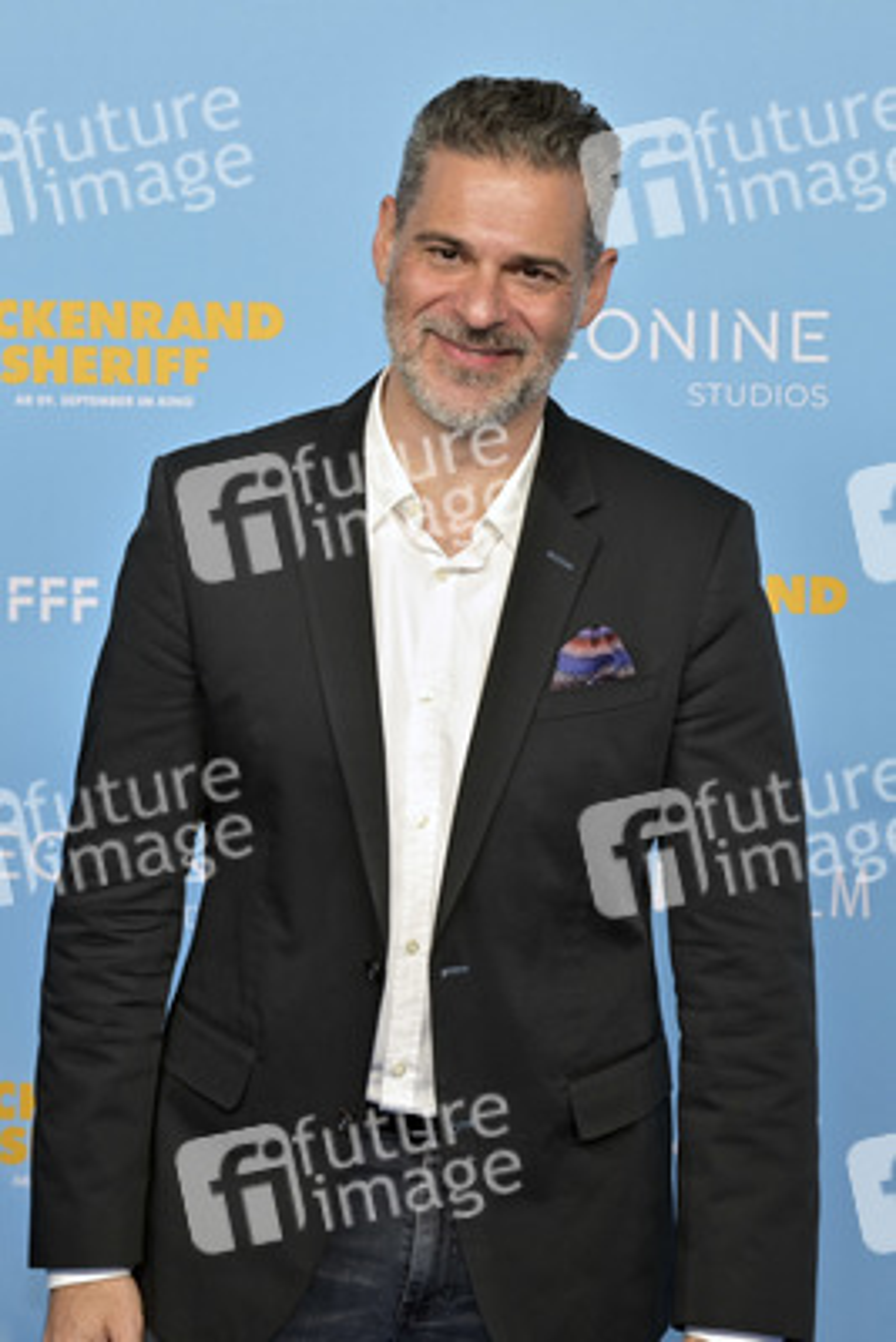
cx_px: 448
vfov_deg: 28.8
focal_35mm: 70
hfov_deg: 19.5
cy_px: 671
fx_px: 2611
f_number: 4
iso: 160
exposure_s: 1/100
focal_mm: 70
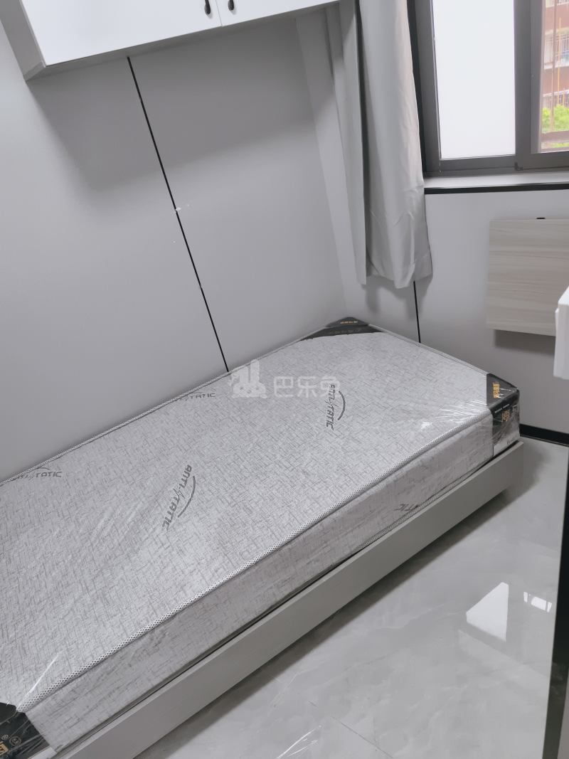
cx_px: 284
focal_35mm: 23
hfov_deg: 58.9
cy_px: 380
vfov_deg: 73.9
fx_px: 504
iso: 190
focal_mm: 5.6
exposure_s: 1/50
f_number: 1.57
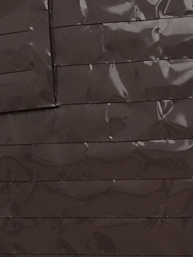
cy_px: 640
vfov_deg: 10.0
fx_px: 1271
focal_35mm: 171
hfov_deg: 8.1
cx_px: 423
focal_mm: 4.15
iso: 25
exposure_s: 1/236
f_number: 2.2
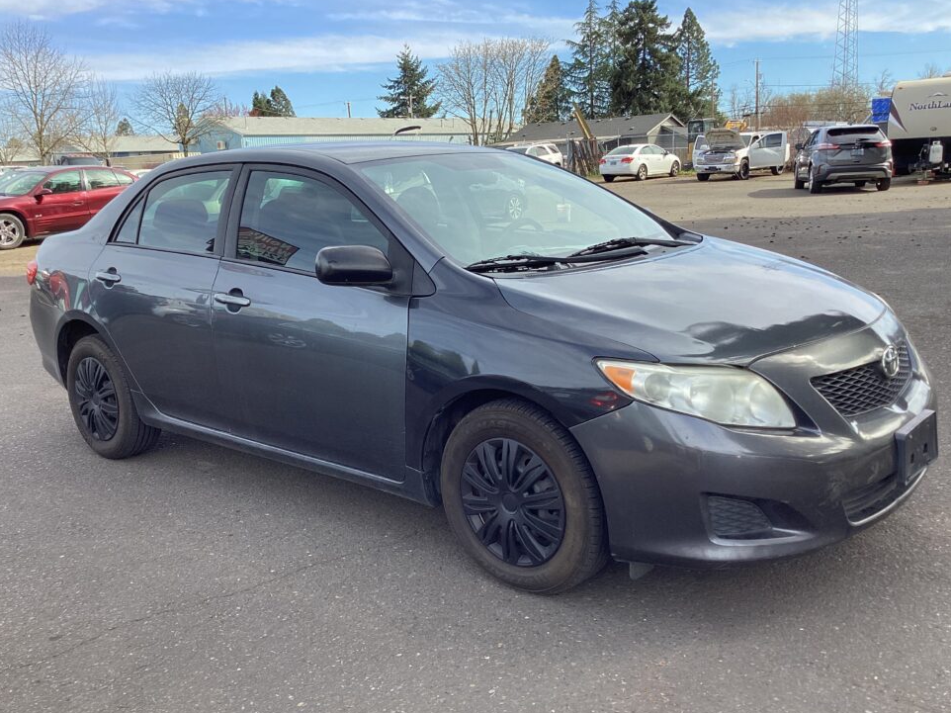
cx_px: 486
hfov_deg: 55.4
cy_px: 371
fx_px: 906
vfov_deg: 42.9
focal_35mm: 33
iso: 25
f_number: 2.4
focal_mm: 3.3
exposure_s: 1/403
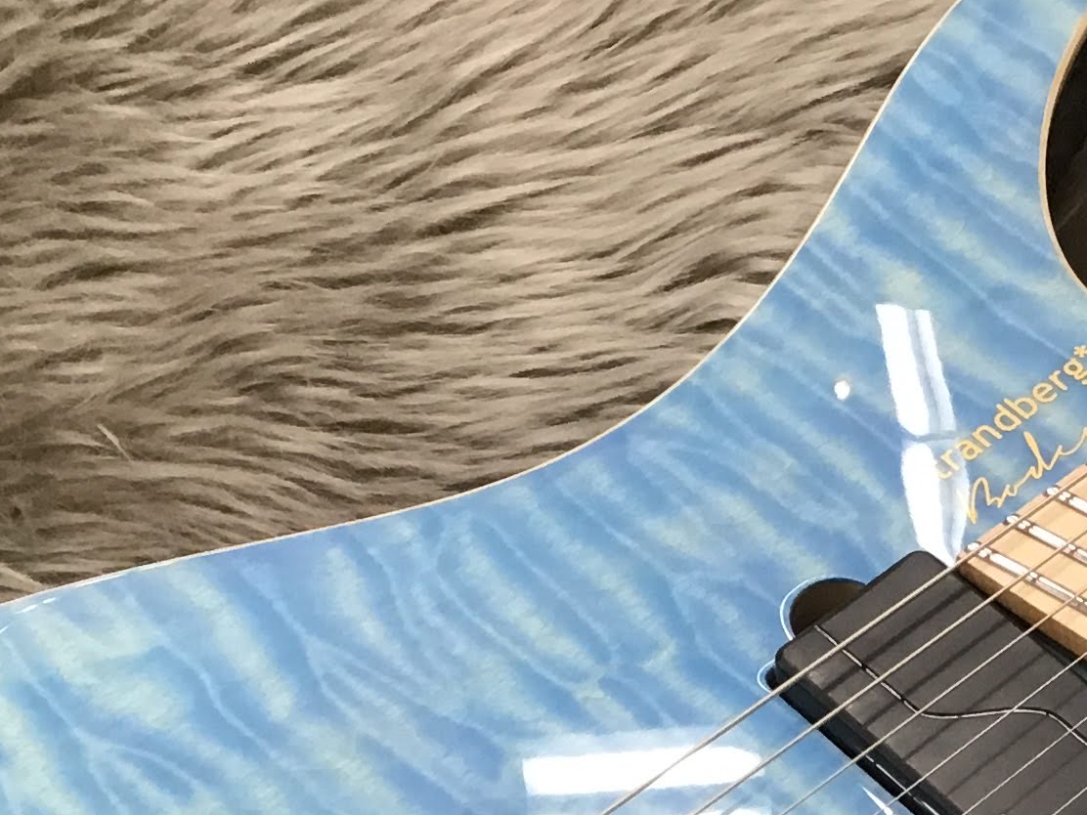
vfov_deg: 15.7
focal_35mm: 91
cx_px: 790
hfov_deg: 21.4
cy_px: 965
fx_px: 2858
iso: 40
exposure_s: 1/30
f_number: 2.4
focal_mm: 3.3
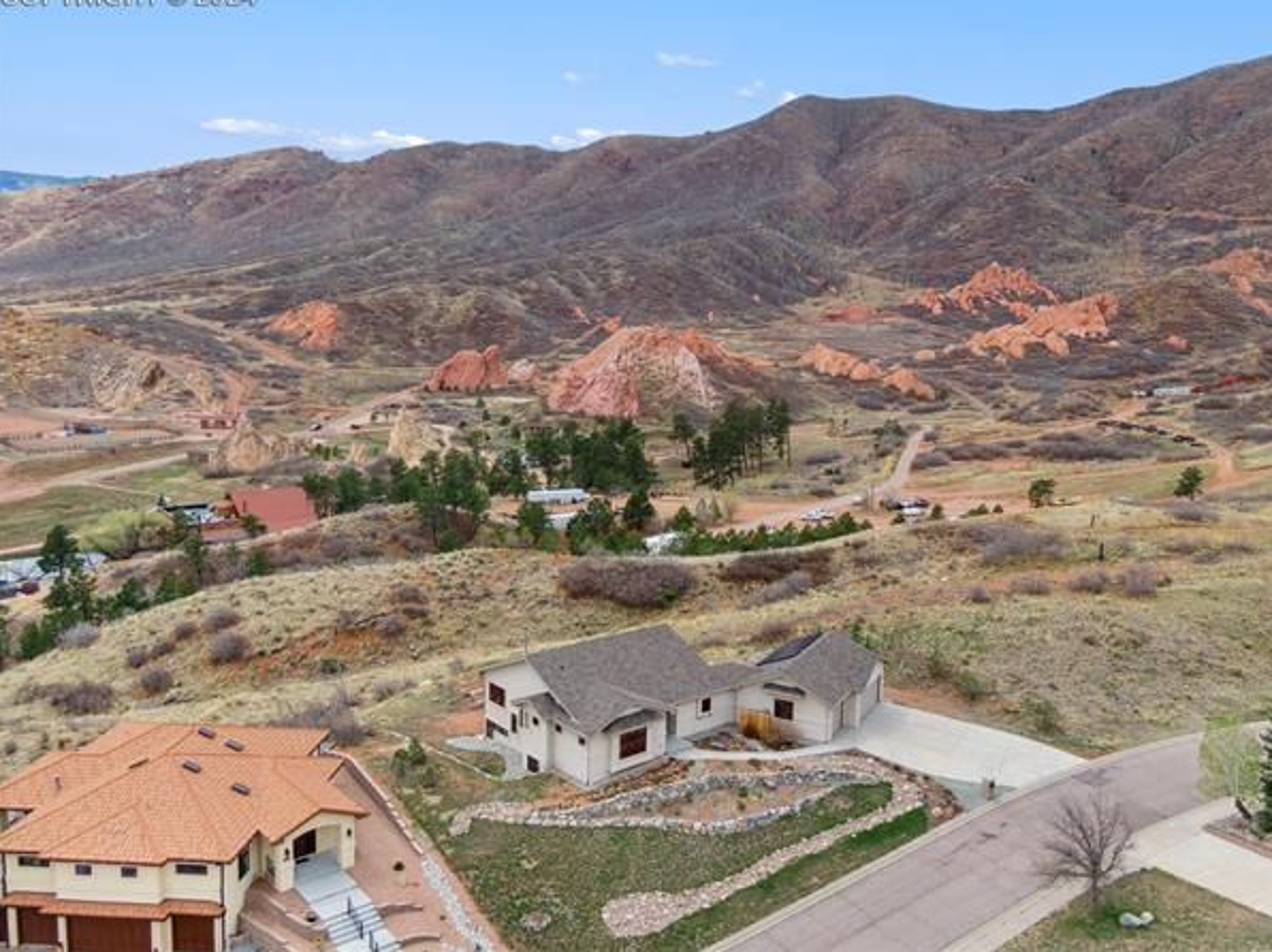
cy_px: 443
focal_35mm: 29
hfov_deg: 61.6
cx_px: 679
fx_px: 1065
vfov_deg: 48.1
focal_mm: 4.8
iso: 100
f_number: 2.9
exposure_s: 1/50
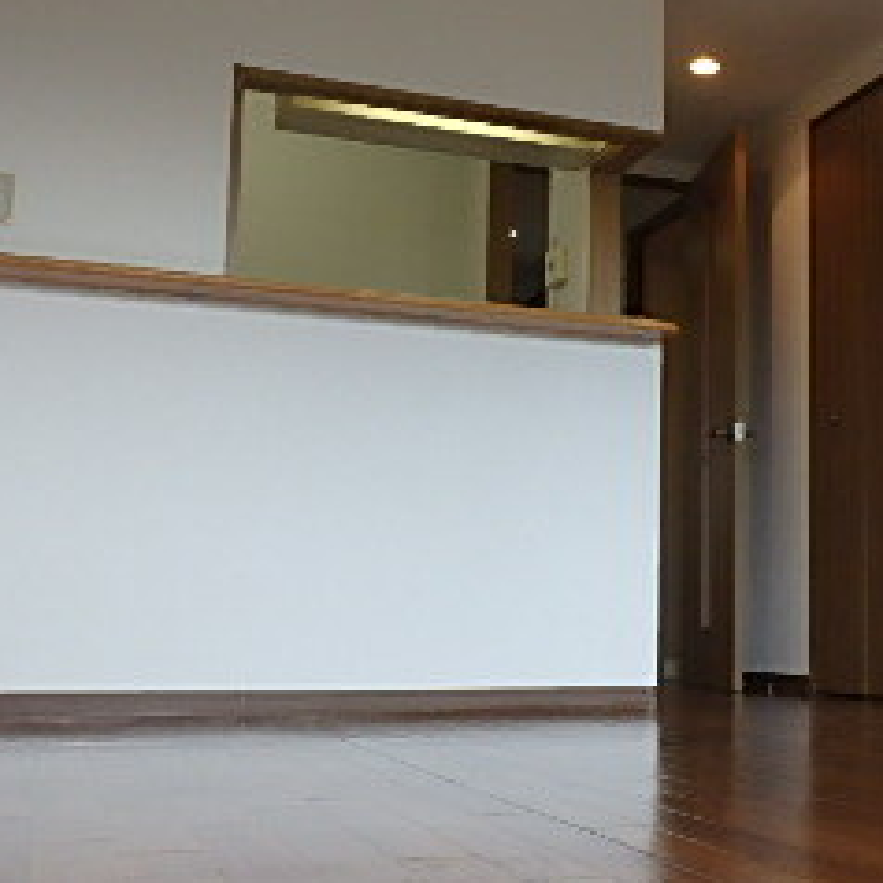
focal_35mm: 50
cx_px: 787
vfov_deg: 34.0
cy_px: 490
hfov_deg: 32.4
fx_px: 1443
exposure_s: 1/60
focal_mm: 3.7
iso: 125
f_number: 3.5
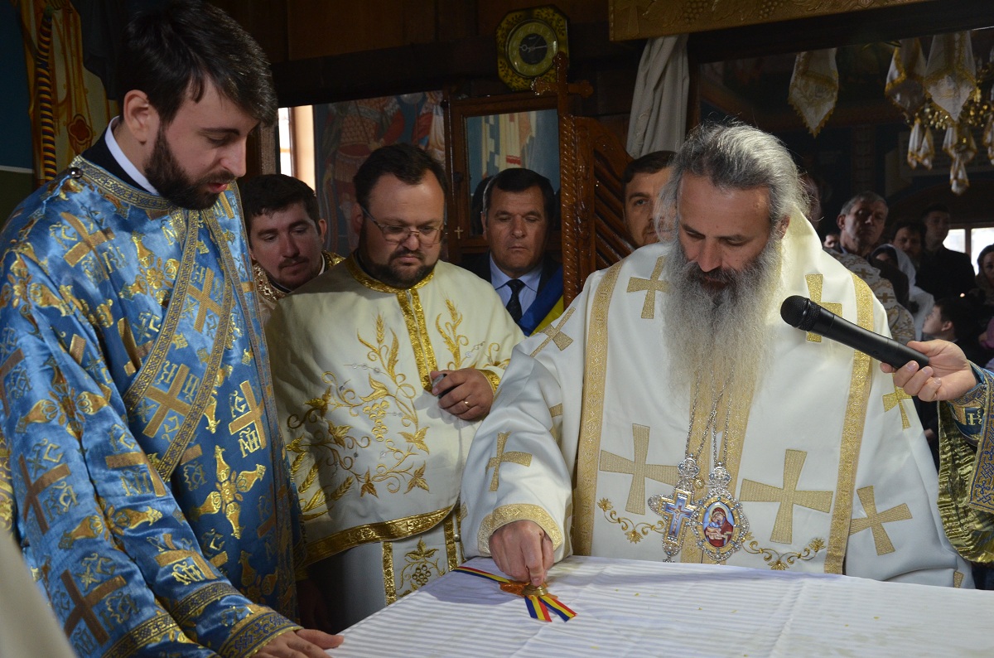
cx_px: 497
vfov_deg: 34.0
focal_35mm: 39
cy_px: 329
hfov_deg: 49.7
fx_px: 1074
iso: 1000
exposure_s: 1/25
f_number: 5
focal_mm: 26
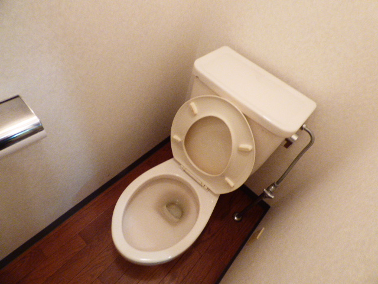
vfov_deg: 66.0
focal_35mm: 20
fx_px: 218
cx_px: 189
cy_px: 142
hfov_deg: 81.7
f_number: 2.8
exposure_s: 1/25
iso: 400
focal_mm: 3.58
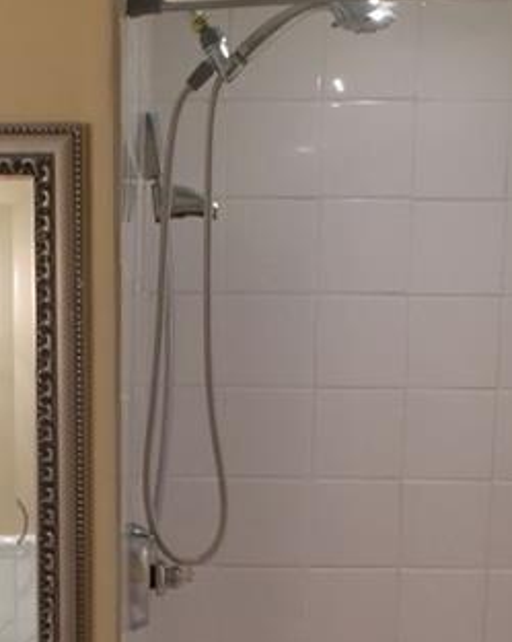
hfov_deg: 14.1
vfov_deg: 17.2
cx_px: 149
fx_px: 2068
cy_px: 667
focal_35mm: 109
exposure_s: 1/30
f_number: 2.2
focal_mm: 4.15
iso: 32
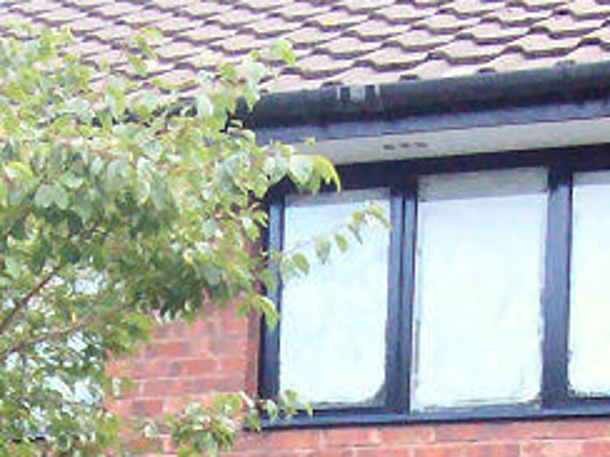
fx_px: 2661
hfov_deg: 13.1
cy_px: 864
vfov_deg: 9.3
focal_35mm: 151
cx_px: 198
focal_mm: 6
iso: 200
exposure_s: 1/64
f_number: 2.7
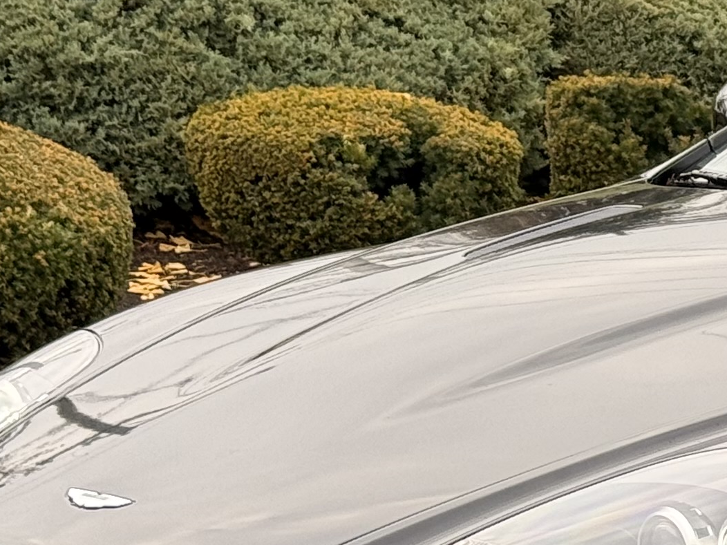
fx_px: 3864
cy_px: 511
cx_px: 1088
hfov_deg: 10.4
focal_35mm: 184
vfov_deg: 8.0
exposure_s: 1/240
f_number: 1.78
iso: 64
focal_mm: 6.76
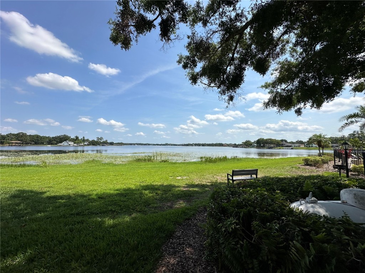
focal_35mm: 14
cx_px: 182
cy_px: 136
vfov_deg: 85.7
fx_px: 148
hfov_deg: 102.1
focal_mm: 2.22
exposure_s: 1/3205
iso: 50
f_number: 2.2
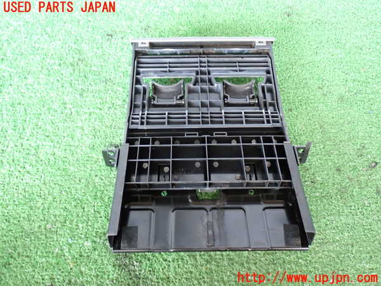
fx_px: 352
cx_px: 190
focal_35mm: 32
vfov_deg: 44.2
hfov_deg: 56.8
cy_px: 143
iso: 400
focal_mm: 5.79
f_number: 2.4
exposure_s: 1/30
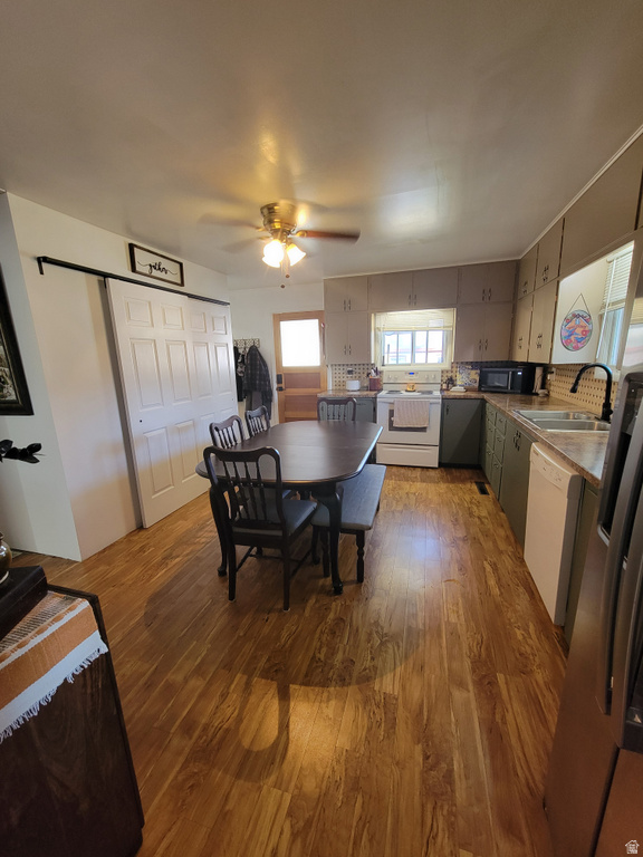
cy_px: 428
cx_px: 322
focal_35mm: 13
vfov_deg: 106.2
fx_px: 322
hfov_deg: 89.9
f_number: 2.2
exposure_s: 1/40
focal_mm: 2.2
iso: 320
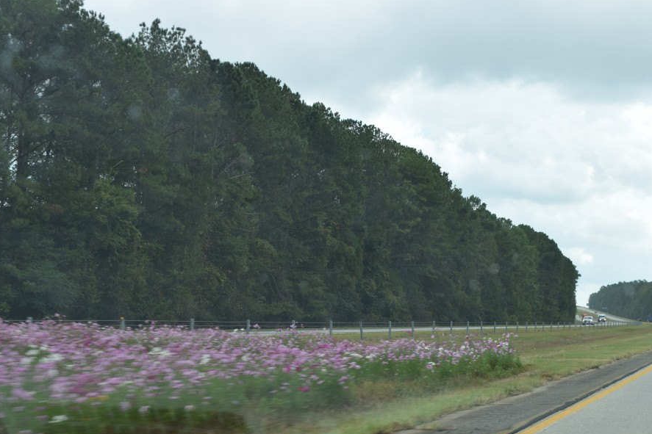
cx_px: 325
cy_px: 248
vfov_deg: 22.4
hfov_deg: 33.1
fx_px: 1097
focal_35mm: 61
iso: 200
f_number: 8
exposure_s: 1/250
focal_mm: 35
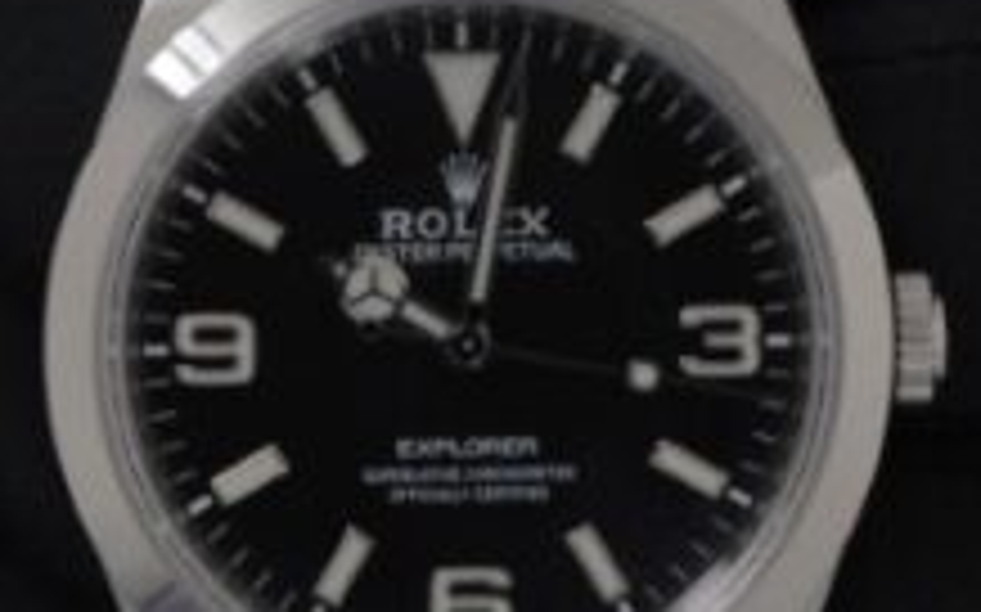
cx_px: 410
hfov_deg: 14.9
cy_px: 328
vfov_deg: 9.4
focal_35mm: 140
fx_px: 3741
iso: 640
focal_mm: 50
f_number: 7.1
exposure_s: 1/250
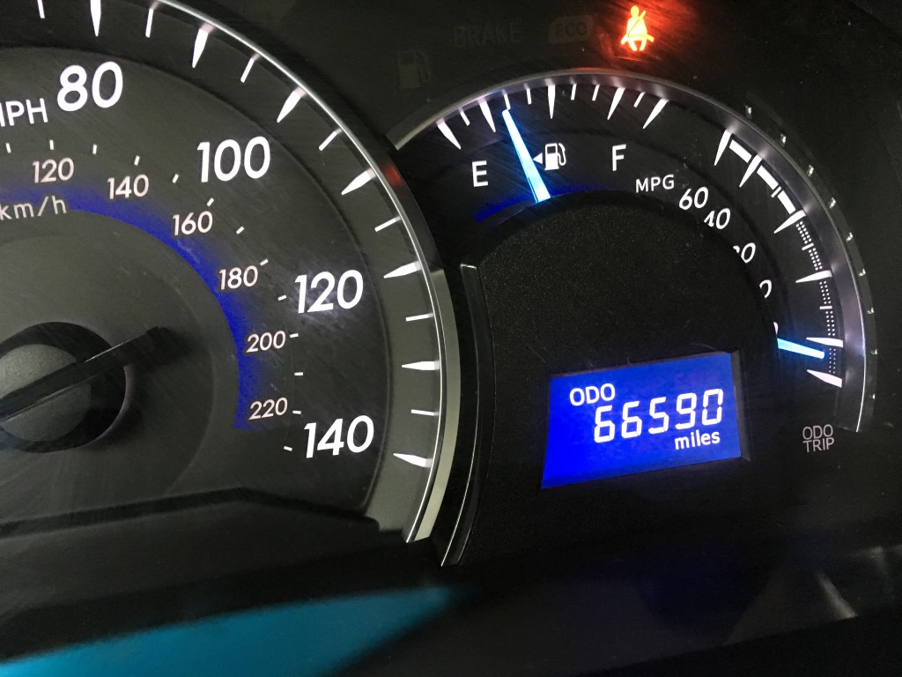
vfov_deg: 48.2
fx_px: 756
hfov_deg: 61.7
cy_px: 338
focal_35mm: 29
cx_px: 451
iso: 250
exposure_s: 1/15
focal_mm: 4.15
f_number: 2.2
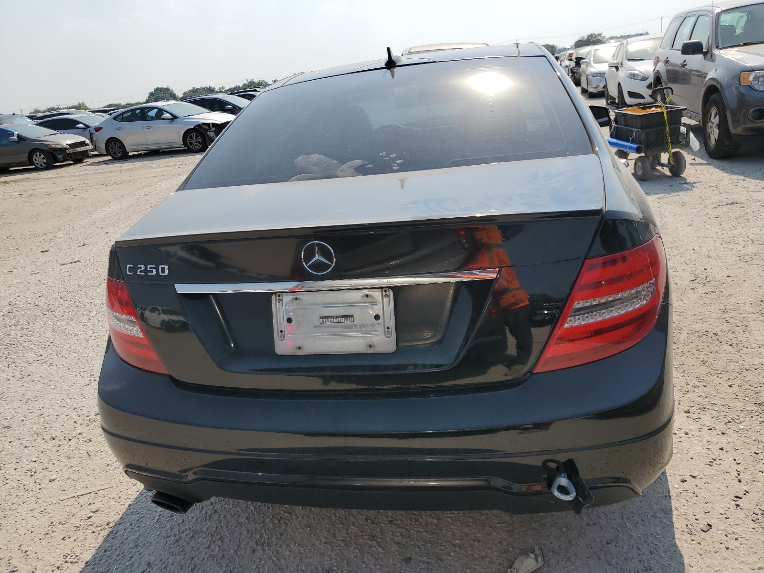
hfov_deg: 67.3
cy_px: 286
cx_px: 382
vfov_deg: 53.1
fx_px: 574
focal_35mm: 26
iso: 50
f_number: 1.5
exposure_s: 1/5000
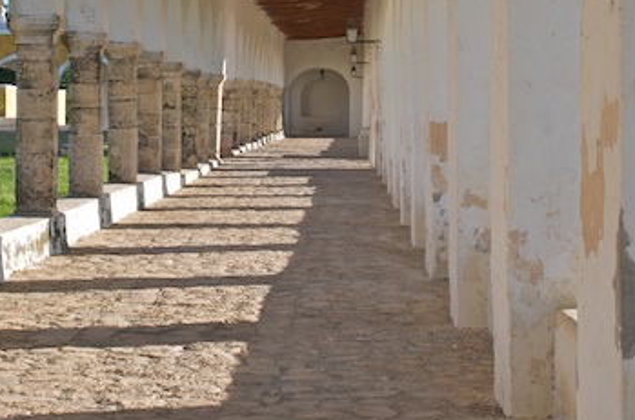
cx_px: 277
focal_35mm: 98
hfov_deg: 20.9
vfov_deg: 13.8
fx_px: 1725
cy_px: 77
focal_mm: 38
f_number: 9
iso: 320
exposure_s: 1/320
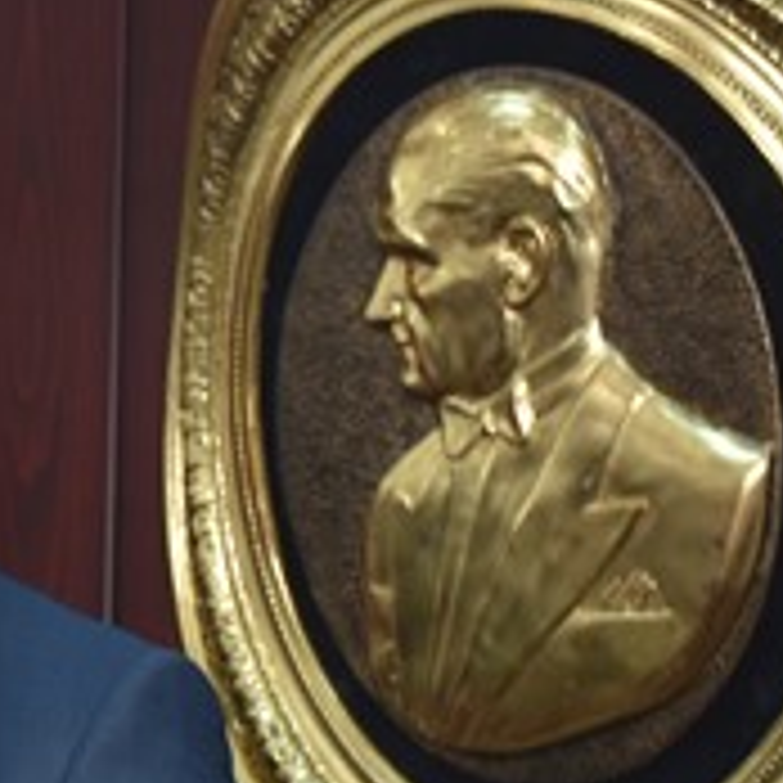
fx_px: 3608
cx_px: -414
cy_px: 772
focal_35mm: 141
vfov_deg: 12.3
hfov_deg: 11.8
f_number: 4
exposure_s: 1/15
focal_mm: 30
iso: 320
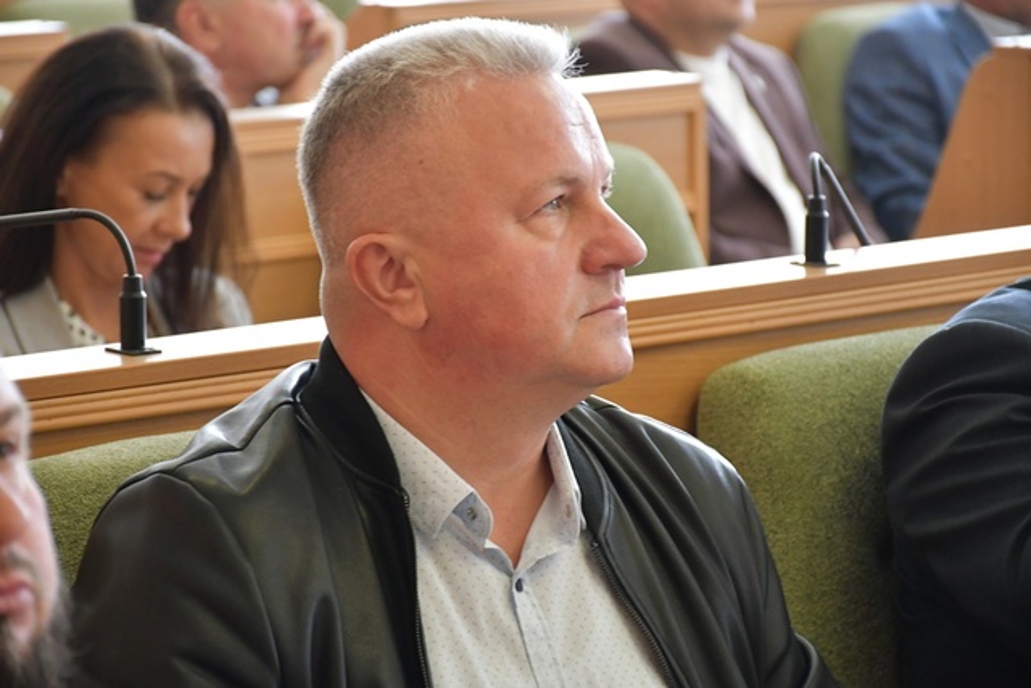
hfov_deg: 13.7
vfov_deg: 9.2
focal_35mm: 150
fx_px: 4297
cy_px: 344
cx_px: 516
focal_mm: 100
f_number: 5.6
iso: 3200
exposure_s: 1/80
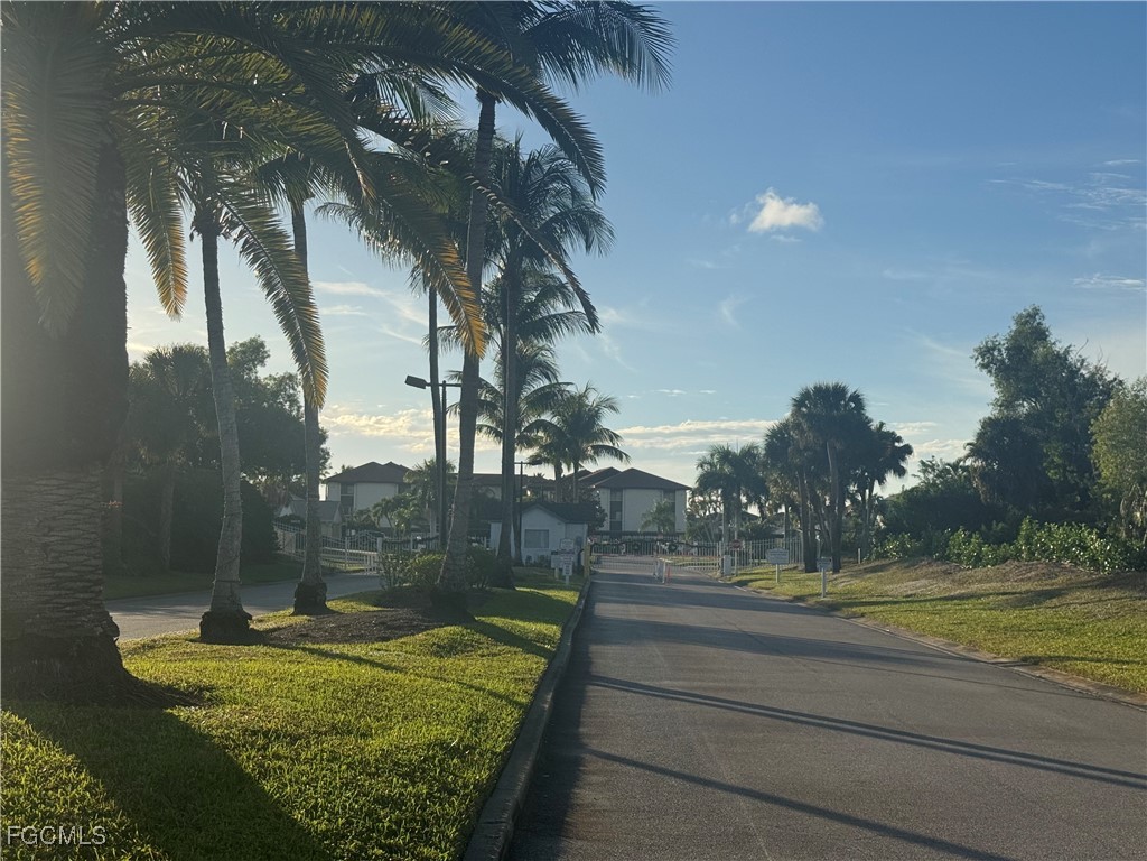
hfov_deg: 39.7
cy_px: 430
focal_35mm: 48
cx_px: 574
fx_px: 1590
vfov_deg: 30.3
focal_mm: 6.76
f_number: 1.78
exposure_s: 1/7937
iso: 64
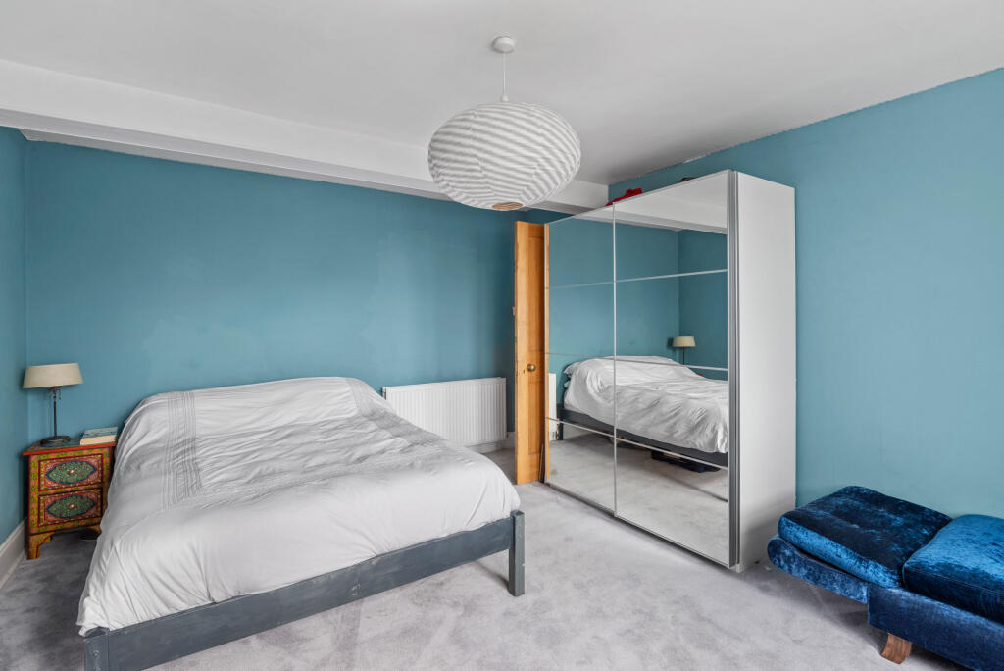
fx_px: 446
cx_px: 502
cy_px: 336
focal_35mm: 16
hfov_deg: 96.7
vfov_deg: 73.8
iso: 250
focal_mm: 16
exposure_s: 1/13
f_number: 9
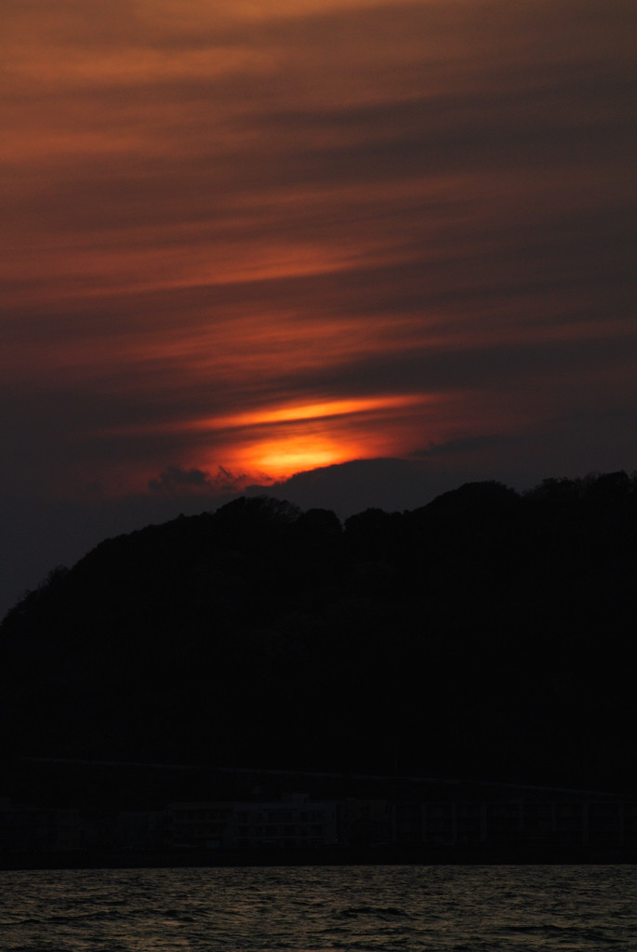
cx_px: 318
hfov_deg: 4.6
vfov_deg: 6.9
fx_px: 7864
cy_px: 476
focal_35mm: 297
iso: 100
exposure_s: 1/1000
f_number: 5.6
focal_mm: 110
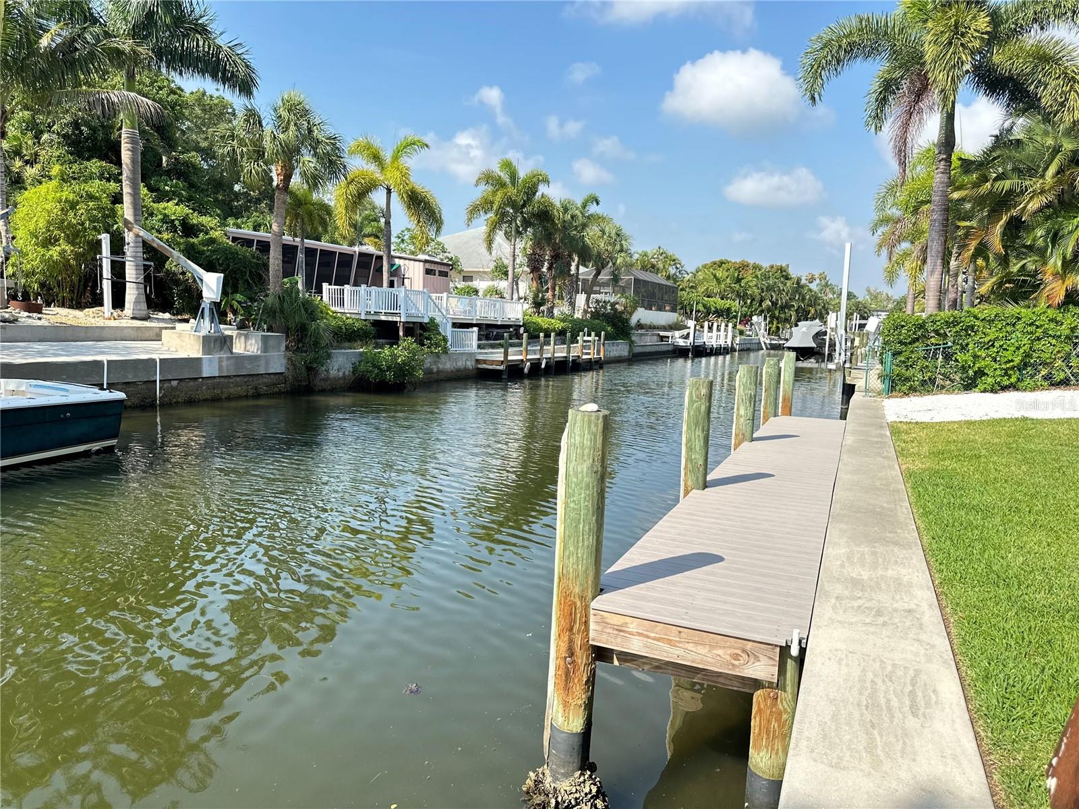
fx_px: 748
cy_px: 404
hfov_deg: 71.6
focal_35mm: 24
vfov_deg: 56.8
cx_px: 540
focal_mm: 6.86
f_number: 1.78
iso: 80
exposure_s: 1/1083
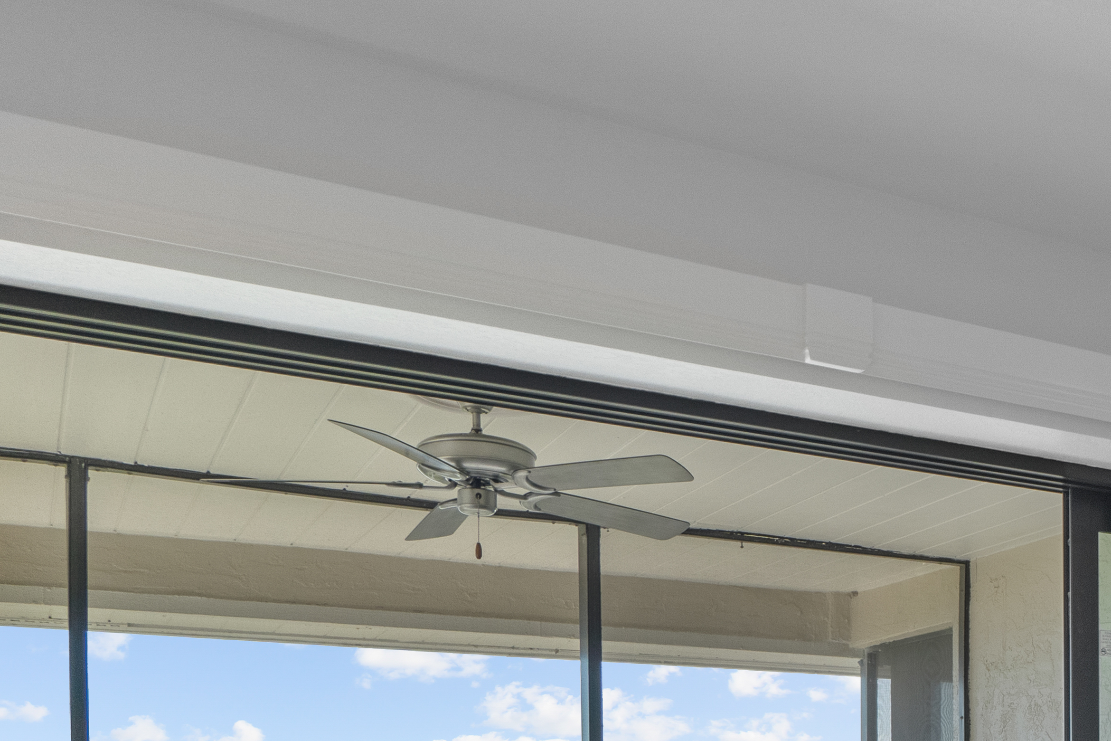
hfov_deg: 36.0
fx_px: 1481
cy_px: 874
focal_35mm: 48
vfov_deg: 25.4
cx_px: 1168
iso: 500
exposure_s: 1/25
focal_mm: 12
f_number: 7.1
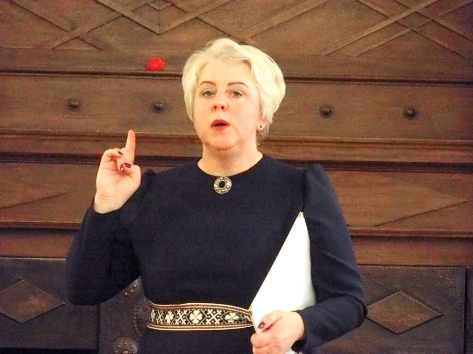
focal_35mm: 242
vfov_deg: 6.1
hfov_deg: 8.2
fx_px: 3307
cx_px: 236
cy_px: 177
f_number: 2.8
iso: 6400
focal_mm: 51.4
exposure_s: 1/250
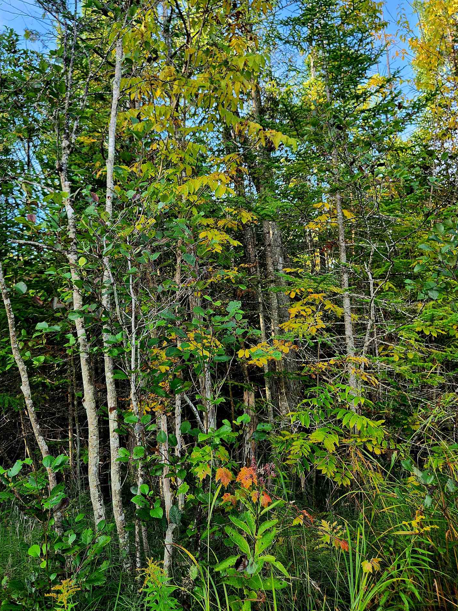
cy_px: 268
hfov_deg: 49.5
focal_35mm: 28
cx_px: 189
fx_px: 494
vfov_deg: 63.2
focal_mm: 5.4
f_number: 1.8
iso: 20
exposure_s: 1/196
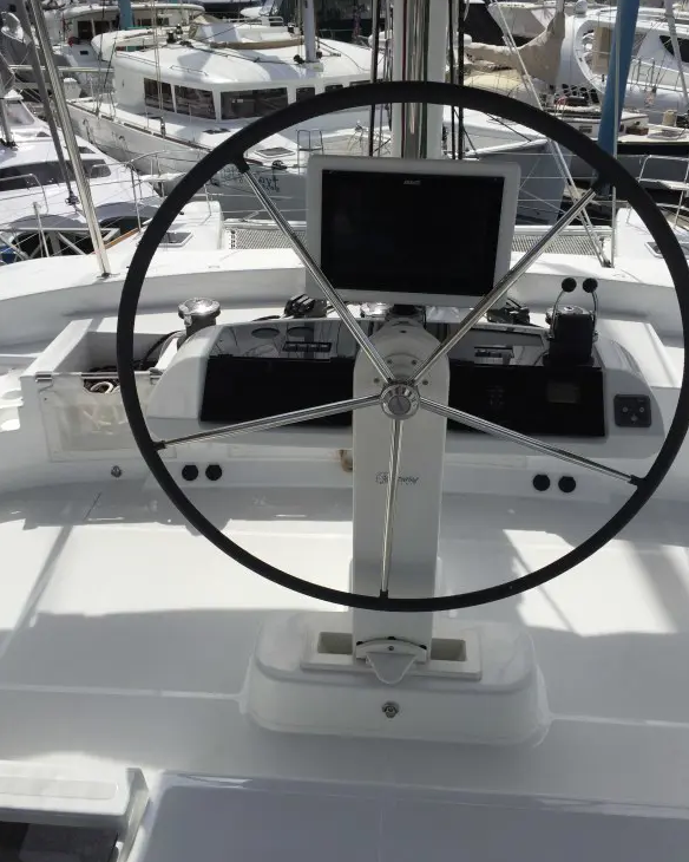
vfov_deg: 57.2
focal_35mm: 31
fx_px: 790
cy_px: 452
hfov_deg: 47.1
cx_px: 352
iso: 32
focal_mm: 4.15
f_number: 2.2
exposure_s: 1/4950
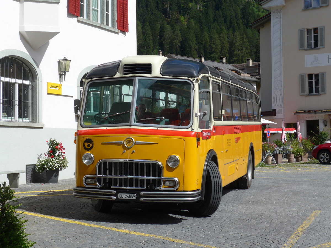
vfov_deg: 22.3
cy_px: 124
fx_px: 631
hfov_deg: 29.4
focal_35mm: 66
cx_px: 166
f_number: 3.9
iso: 80
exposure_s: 1/1300
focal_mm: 13.4
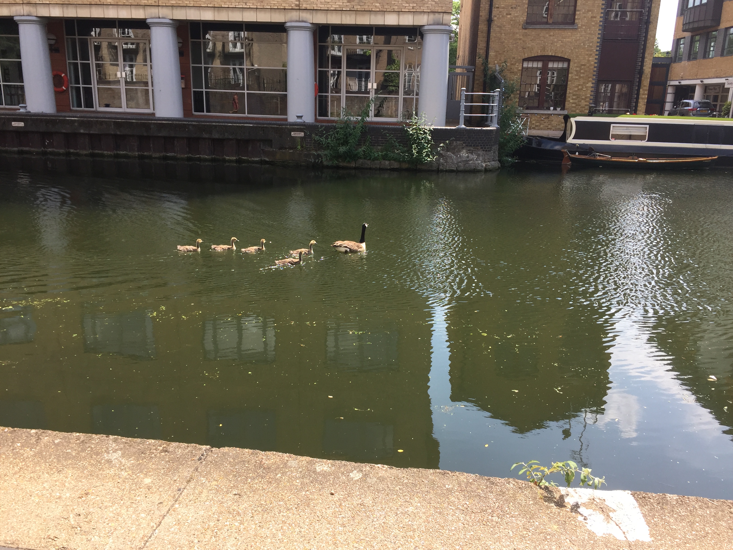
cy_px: 275
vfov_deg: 48.2
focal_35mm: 29
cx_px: 366
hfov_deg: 61.7
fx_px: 614
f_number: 2.2
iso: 32
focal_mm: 4.15
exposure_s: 1/760
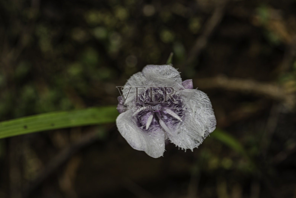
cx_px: 147
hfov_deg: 11.4
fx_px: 1488
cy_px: 99
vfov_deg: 7.6
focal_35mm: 181
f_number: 13
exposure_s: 1/60
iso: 200
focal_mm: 180
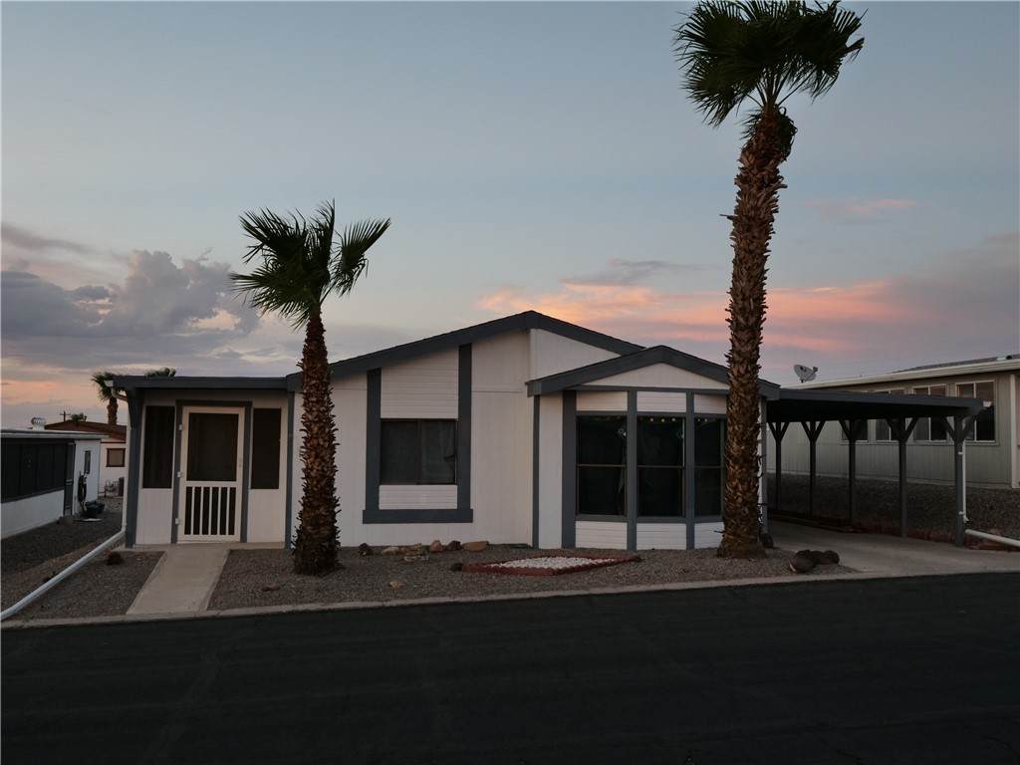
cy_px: 382
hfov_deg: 51.4
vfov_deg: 39.7
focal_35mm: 36
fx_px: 1061
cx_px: 510
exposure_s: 1/60
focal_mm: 18
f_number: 4
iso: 500
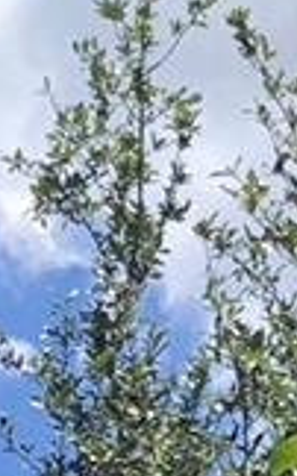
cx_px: -353
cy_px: 1534
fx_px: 5306
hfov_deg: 3.2
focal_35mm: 409
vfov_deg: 4.9
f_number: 2.4
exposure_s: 1/714
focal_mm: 6
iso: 16
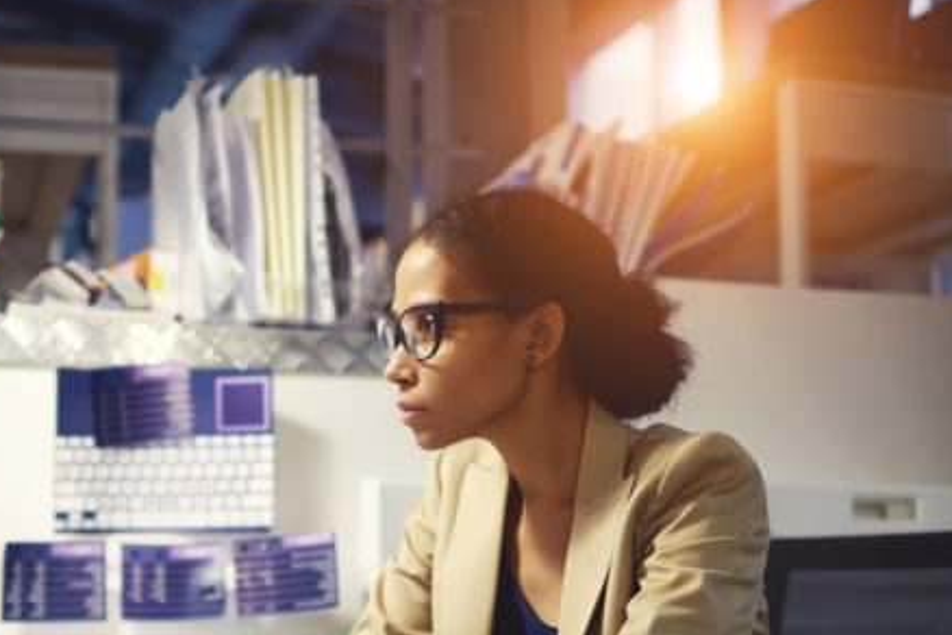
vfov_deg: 22.3
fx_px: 1587
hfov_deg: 32.9
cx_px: 263
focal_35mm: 60
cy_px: 521
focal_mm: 35
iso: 125
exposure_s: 1/80
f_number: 1.6
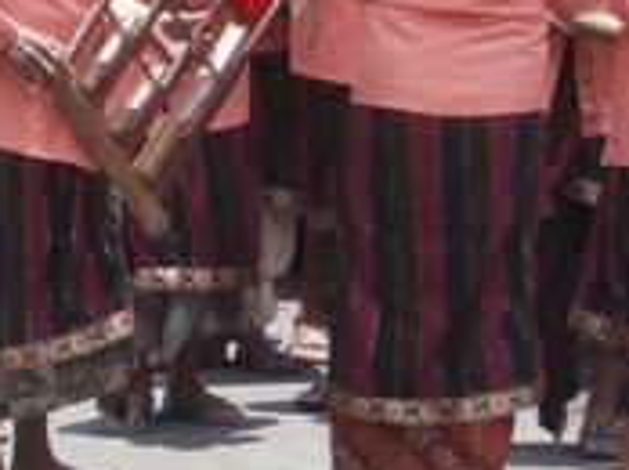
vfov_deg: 5.0
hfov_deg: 6.7
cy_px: -33
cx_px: 235
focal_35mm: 297
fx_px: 5389
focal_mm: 15.16
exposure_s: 1/200
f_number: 5
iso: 100
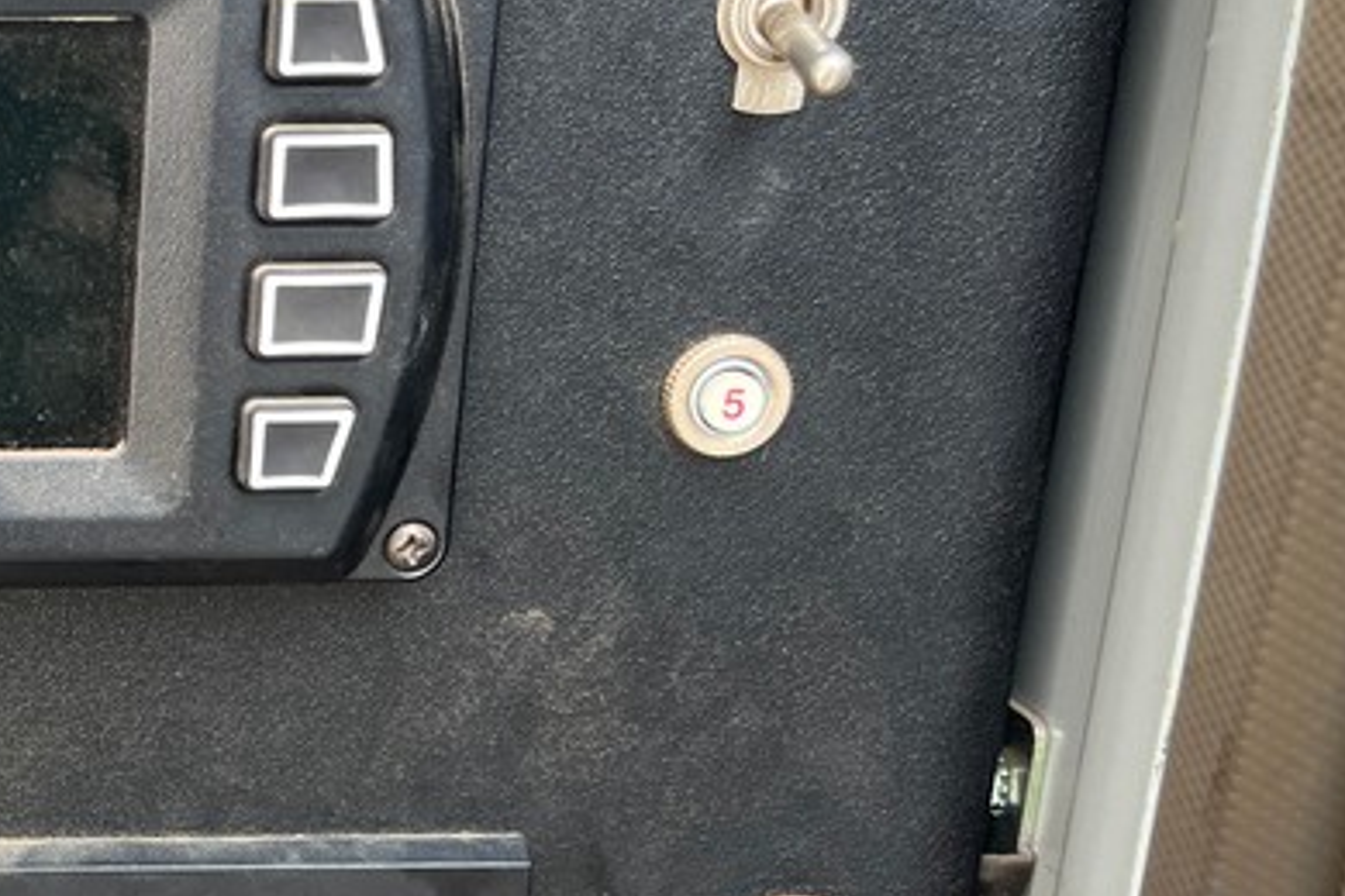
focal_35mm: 71
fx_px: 2652
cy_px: 744
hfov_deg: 25.2
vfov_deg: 19.0
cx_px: -331
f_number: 1.6
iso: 50
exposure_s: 1/121
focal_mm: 5.1
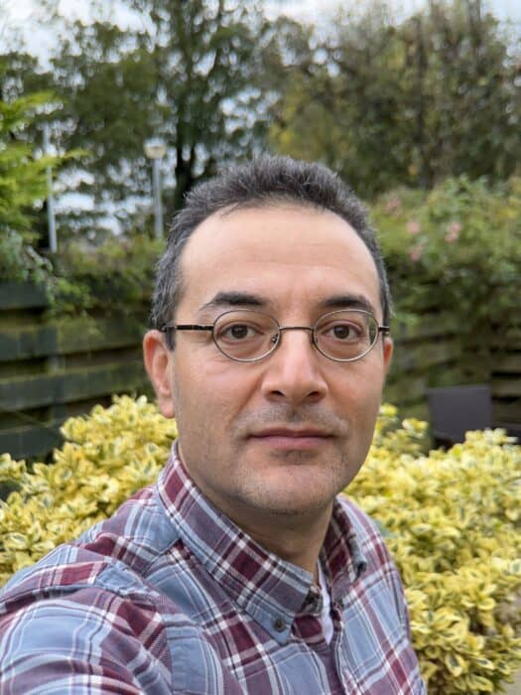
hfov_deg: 53.1
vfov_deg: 67.3
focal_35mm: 26
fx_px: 522
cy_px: 348
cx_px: 260
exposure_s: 1/100
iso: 100
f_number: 1.6
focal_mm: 5.1
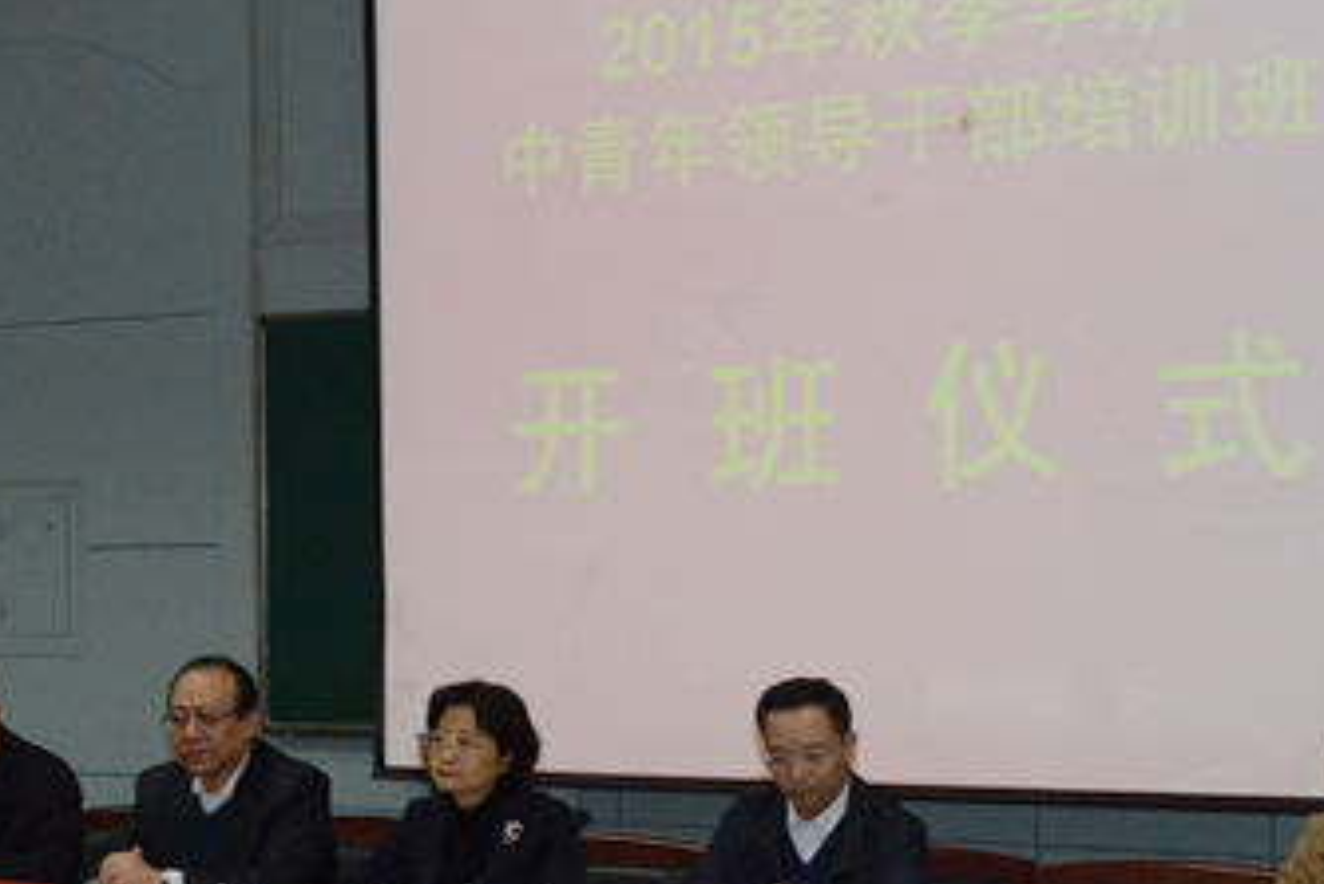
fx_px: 2060
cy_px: 440
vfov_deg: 24.2
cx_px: 650
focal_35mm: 56
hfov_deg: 35.6
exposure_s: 1/60
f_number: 10
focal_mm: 26
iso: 3200
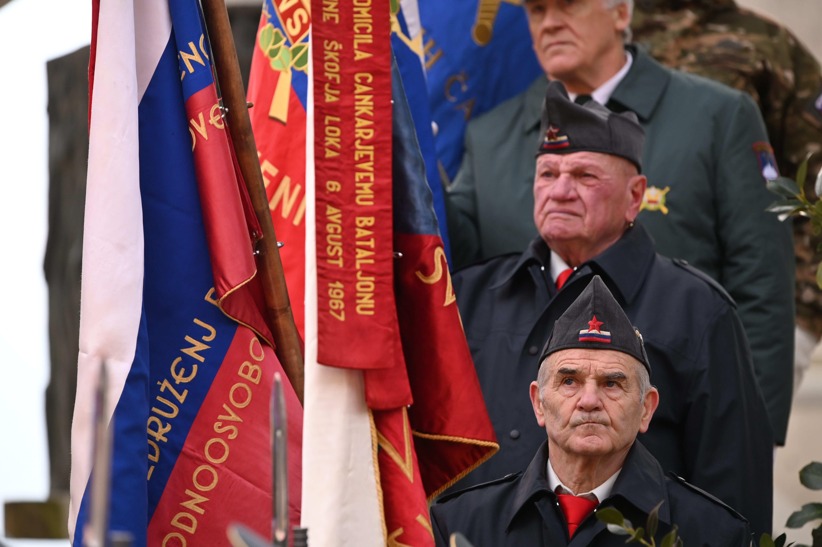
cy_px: 274
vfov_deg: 6.9
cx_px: 411
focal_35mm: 200
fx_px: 4564
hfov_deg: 10.3
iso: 1250
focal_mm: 200
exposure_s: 1/1600
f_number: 4
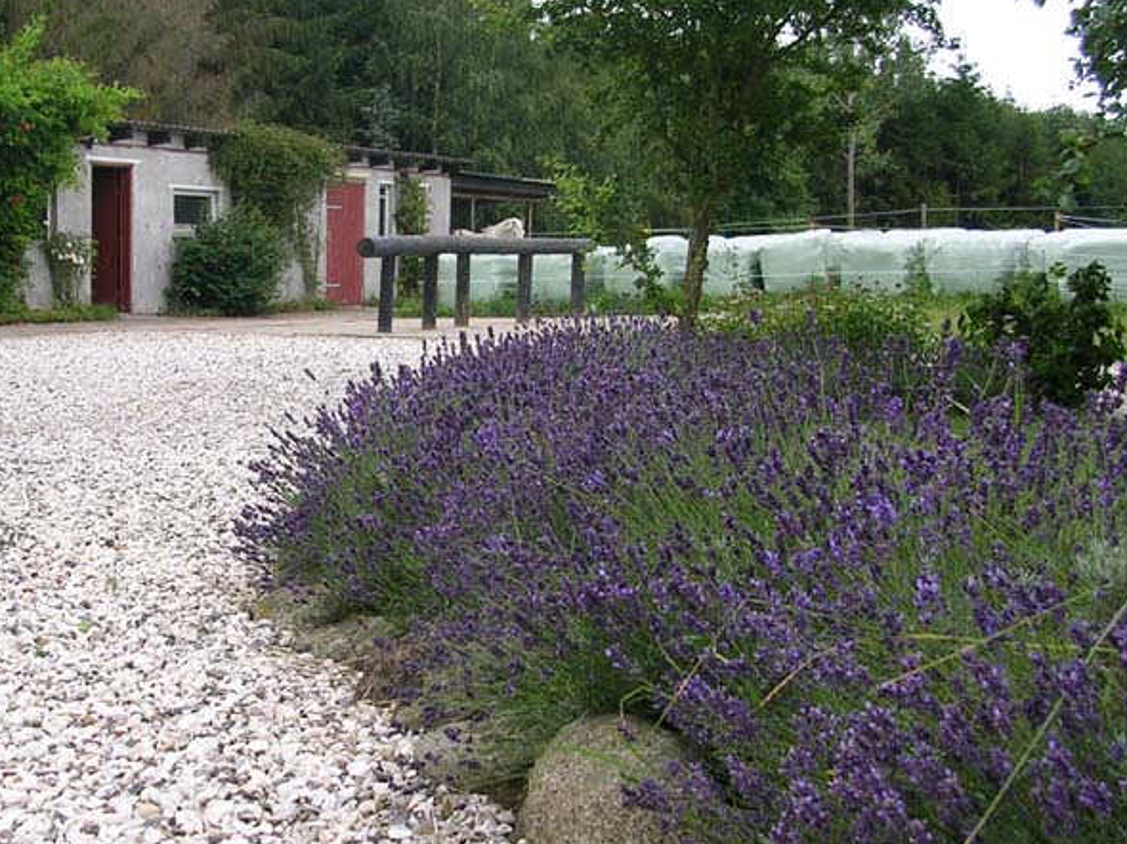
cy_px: 457
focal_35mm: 58
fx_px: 1888
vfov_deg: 25.2
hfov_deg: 33.0
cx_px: 376
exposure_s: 1/204
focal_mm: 5.8
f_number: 2.8
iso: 50
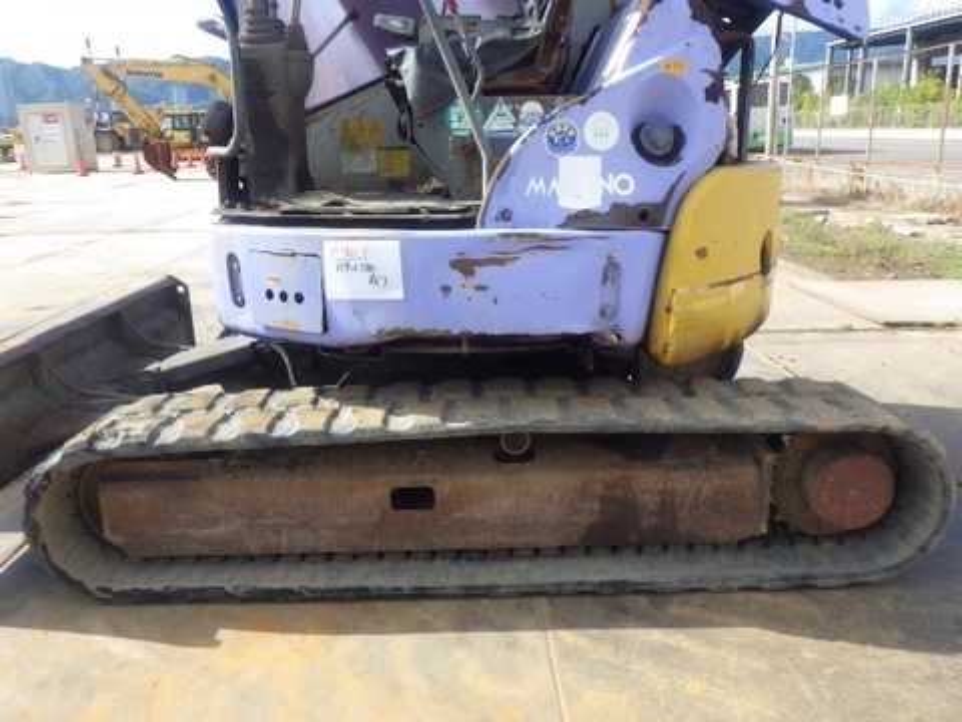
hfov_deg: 63.4
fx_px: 778
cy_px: 361
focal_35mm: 28
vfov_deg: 49.7
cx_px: 481
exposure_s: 1/400
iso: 125
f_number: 4.2
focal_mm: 5
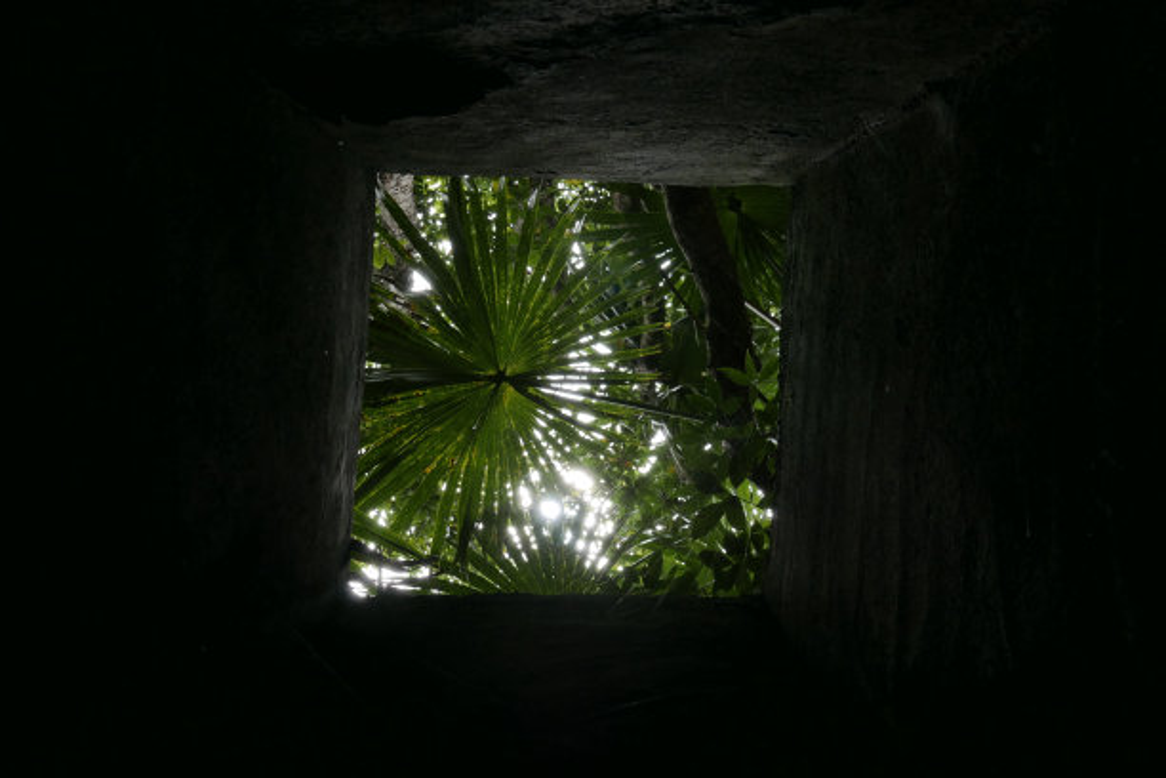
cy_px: 389
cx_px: 583
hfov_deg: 65.5
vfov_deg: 46.4
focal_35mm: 28
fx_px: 907
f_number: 5.6
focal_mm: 12.5
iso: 200
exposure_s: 1/160
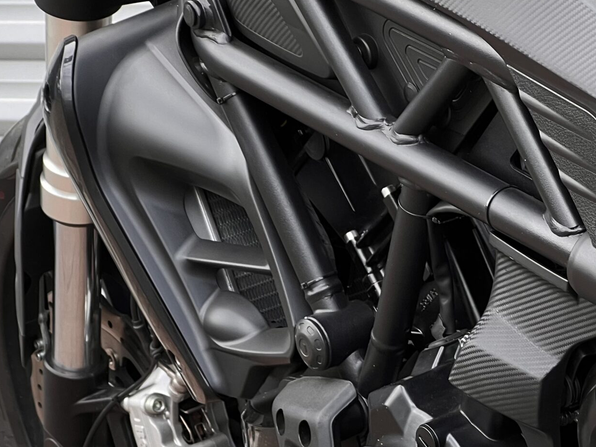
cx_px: 510
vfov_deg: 9.3
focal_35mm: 159
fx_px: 2738
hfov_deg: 12.4
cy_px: 411
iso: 40
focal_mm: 9
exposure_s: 1/99
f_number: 2.8
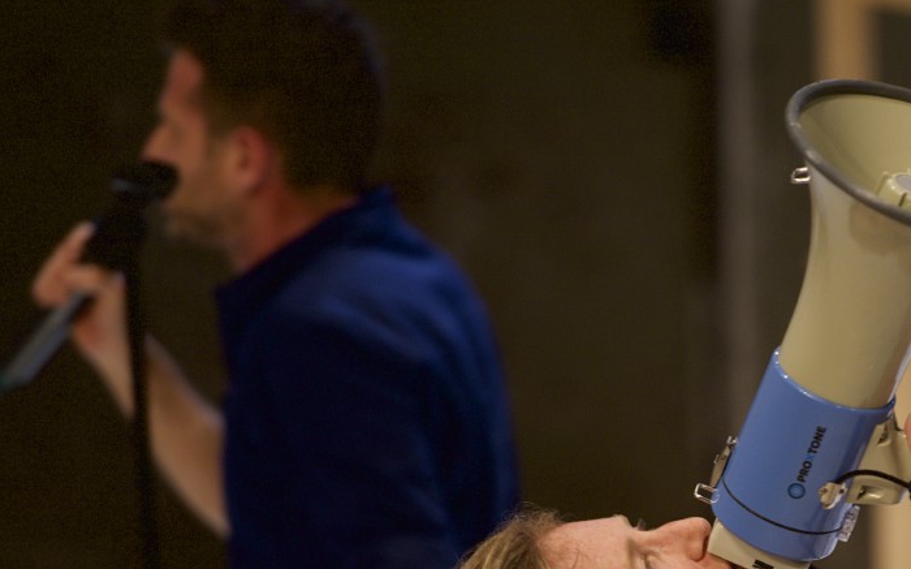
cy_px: 587
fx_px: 11715
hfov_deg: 4.4
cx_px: 868
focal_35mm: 472
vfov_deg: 2.8
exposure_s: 1/200
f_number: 2.8
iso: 220
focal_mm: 200
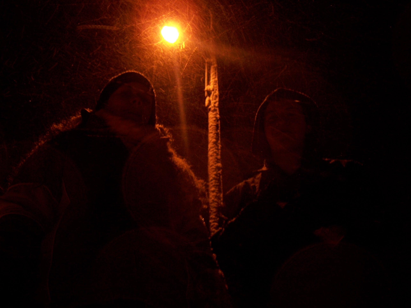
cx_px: 206
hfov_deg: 51.4
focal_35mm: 36
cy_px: 154
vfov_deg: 39.7
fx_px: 427
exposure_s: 1/8
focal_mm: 6.2
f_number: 2.8
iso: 160
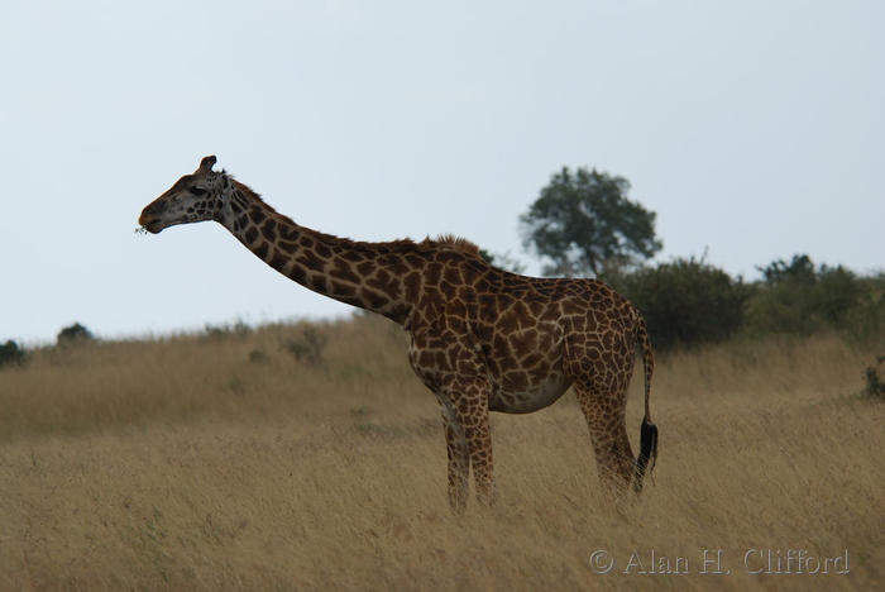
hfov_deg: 6.2
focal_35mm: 330
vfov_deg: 4.2
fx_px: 8119
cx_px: 442
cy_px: 296
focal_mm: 220
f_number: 5.3
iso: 100
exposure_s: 1/320
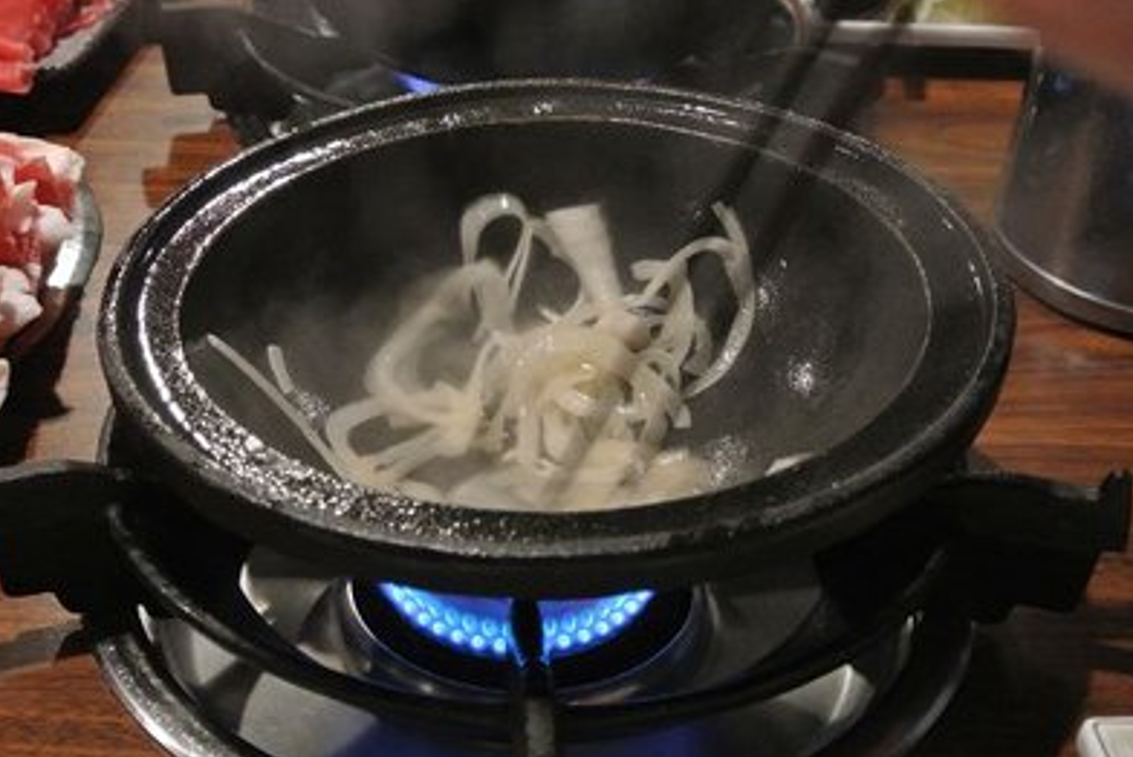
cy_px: 321
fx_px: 1890
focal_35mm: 60
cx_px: 468
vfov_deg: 22.6
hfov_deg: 33.3
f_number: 4.5
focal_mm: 17.5
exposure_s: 1/15
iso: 2200
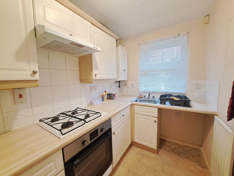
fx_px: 88
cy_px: 88
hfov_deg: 106.2
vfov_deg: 89.9
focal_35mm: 13
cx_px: 117
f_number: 2.2
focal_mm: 1.74
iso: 200
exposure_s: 1/25
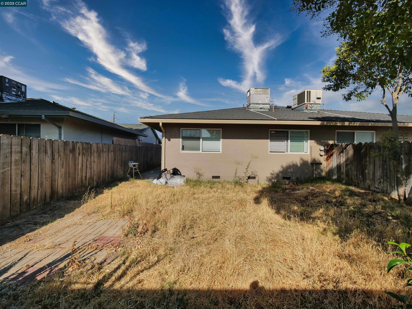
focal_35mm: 14
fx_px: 167
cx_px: 206
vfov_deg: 85.7
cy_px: 154
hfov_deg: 102.1
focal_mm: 7
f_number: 6.3
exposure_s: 1/1600
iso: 250
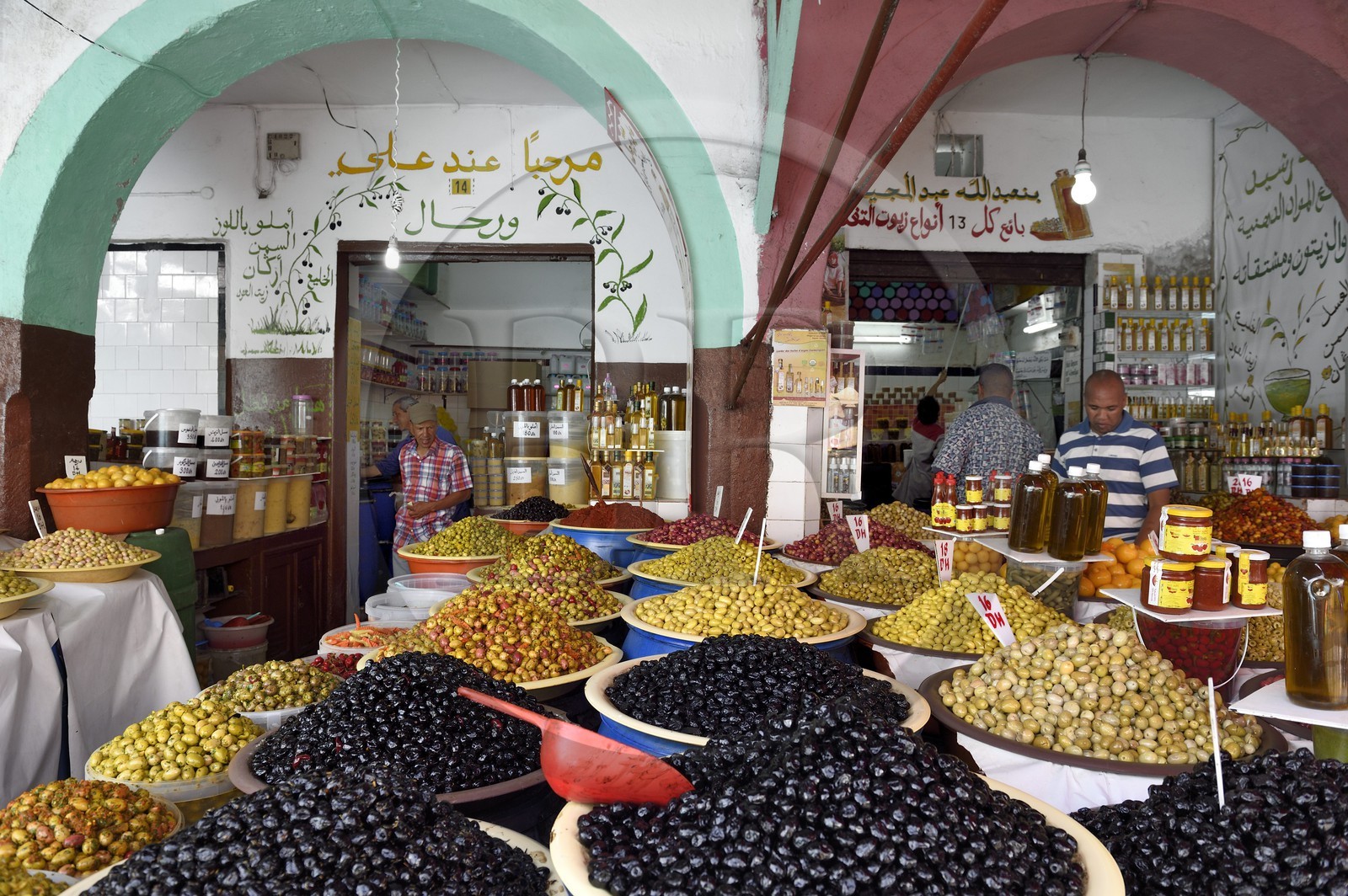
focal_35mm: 24
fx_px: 898
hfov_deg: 73.8
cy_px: 448
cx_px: 674
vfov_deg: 53.1
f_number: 7.1
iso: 400
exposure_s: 1/80
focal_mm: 24
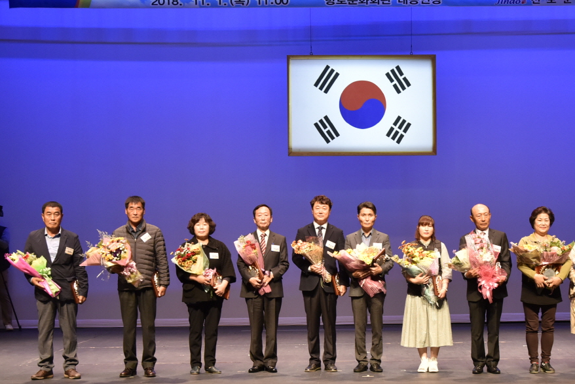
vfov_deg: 16.6
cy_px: 254
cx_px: 382
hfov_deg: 24.6
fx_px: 1310
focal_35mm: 82
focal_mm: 40
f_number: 5
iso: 1250
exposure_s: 1/125
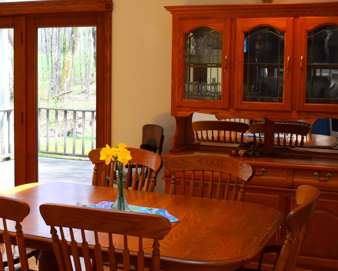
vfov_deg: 26.2
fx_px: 579
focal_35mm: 58
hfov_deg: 32.4
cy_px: 117
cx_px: 125
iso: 400
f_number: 6.3
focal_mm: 21
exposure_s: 1/160
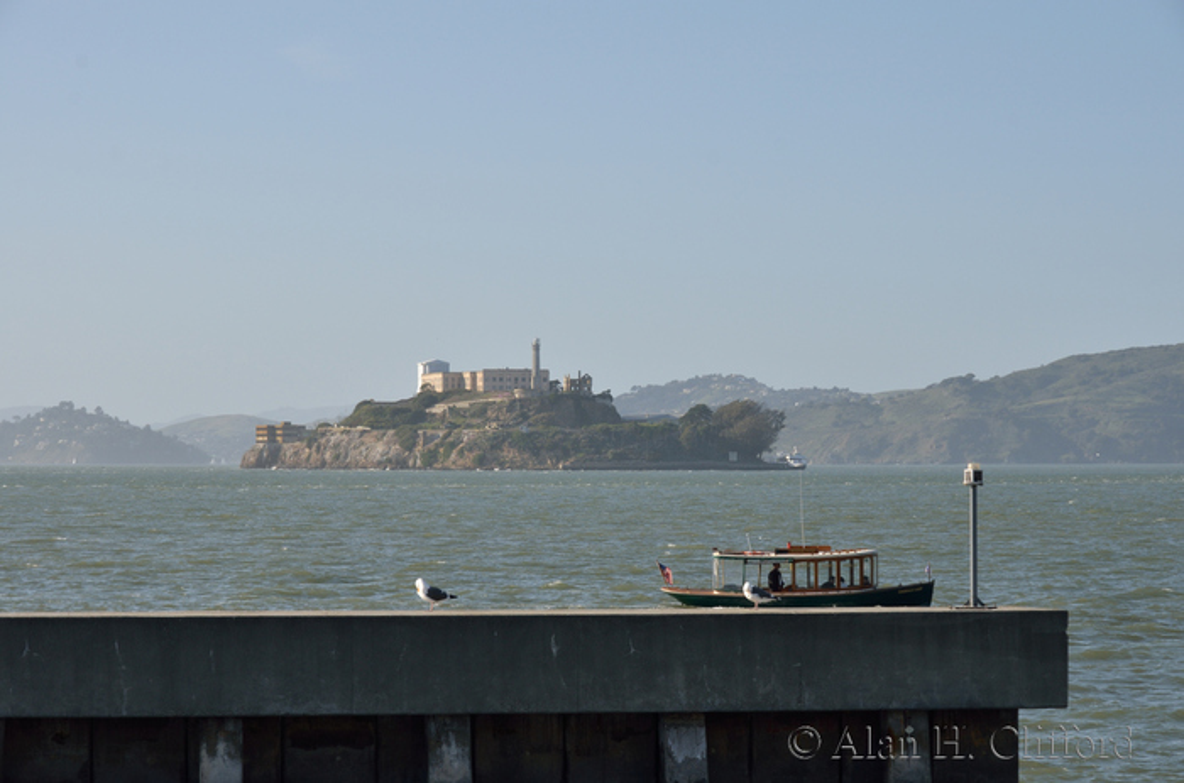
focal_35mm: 105
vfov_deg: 13.0
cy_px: 392
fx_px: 3445
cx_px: 592
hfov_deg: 19.5
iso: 200
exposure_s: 1/400
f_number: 11
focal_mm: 70
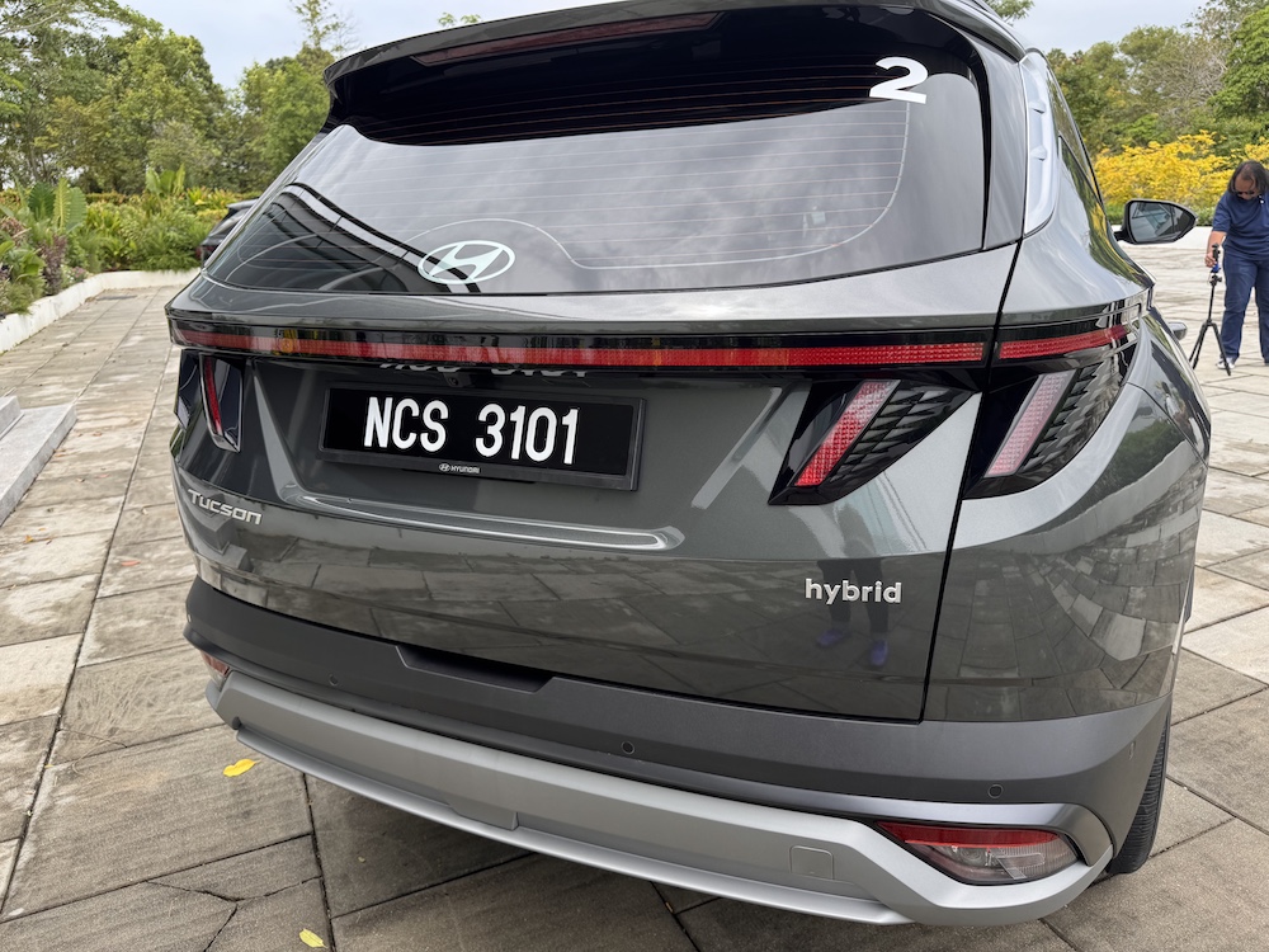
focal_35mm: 24
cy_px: 476
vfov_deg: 56.8
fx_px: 880
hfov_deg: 71.6
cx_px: 634
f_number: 1.78
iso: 80
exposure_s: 1/1366
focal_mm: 6.76
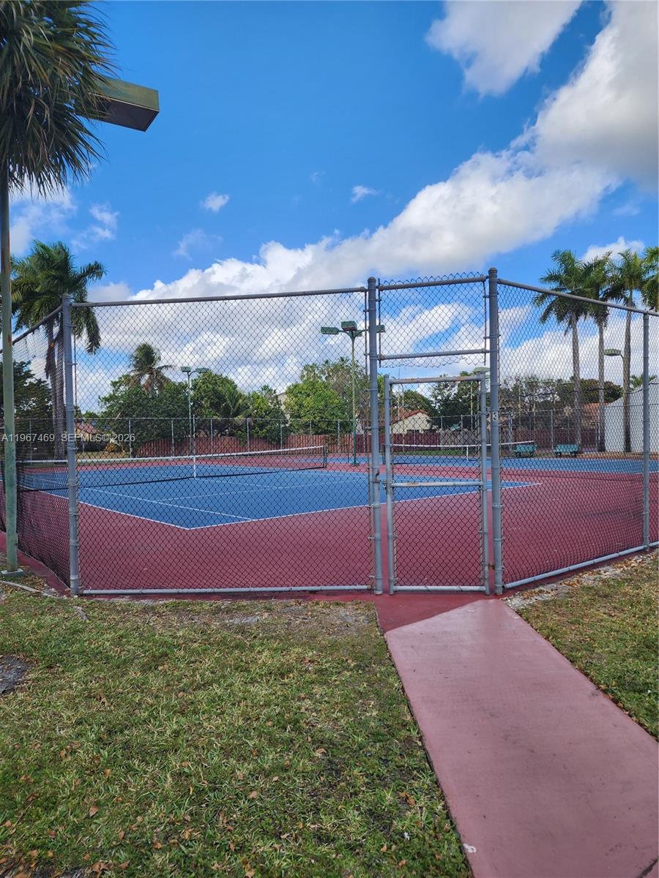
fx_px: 584
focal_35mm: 23
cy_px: 439
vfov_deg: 73.9
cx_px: 330
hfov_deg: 58.9
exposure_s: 1/707
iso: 12
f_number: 1.8
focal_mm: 6.4
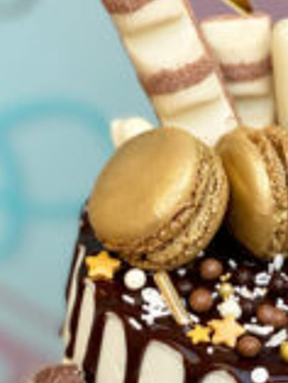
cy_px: 362
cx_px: 345
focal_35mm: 167
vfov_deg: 11.7
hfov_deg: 8.8
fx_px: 1850
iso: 20
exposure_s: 1/245
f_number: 2
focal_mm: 6
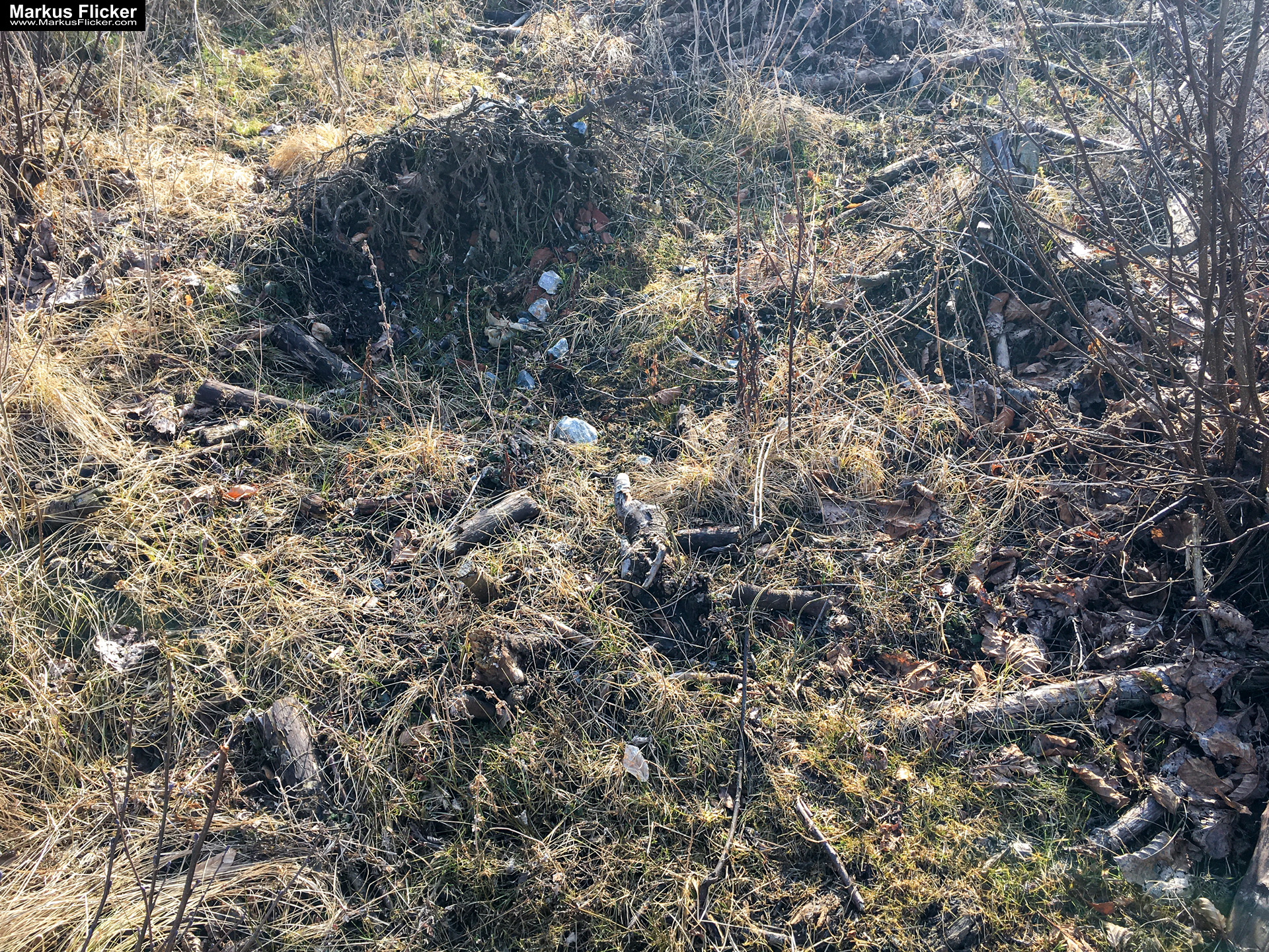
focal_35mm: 29
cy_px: 476
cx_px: 634
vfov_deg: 48.2
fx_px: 1063
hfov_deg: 61.7
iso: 25
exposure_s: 1/430
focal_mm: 4.15
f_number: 2.2
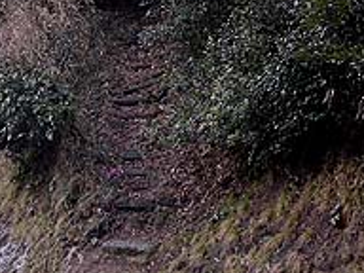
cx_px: 76
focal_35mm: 105
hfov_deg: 18.6
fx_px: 1104
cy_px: 135
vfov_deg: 14.1
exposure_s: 1/38.4
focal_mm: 8.5
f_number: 3.3
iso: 100
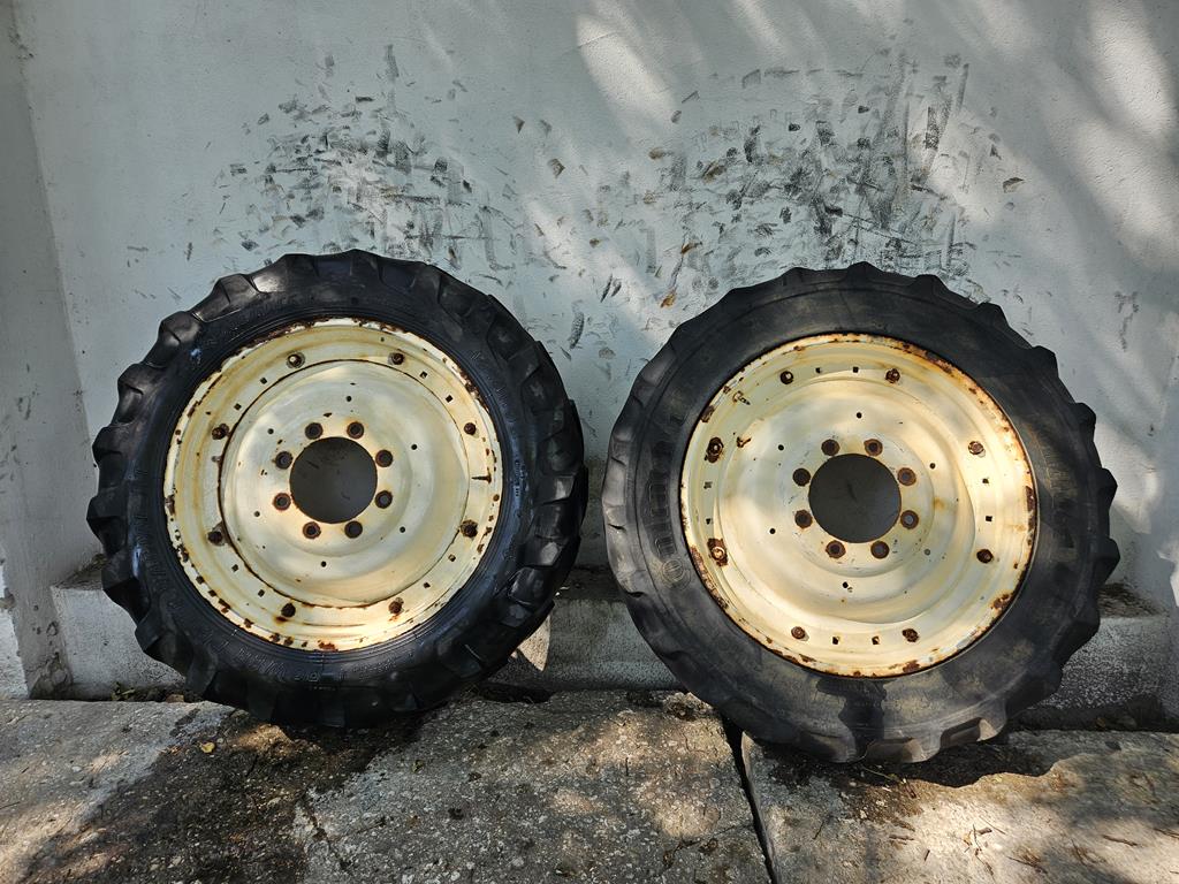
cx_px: 590
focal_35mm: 23
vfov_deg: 58.9
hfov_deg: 73.9
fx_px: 783
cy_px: 442
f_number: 1.8
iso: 25
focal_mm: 5.4
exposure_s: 1/202
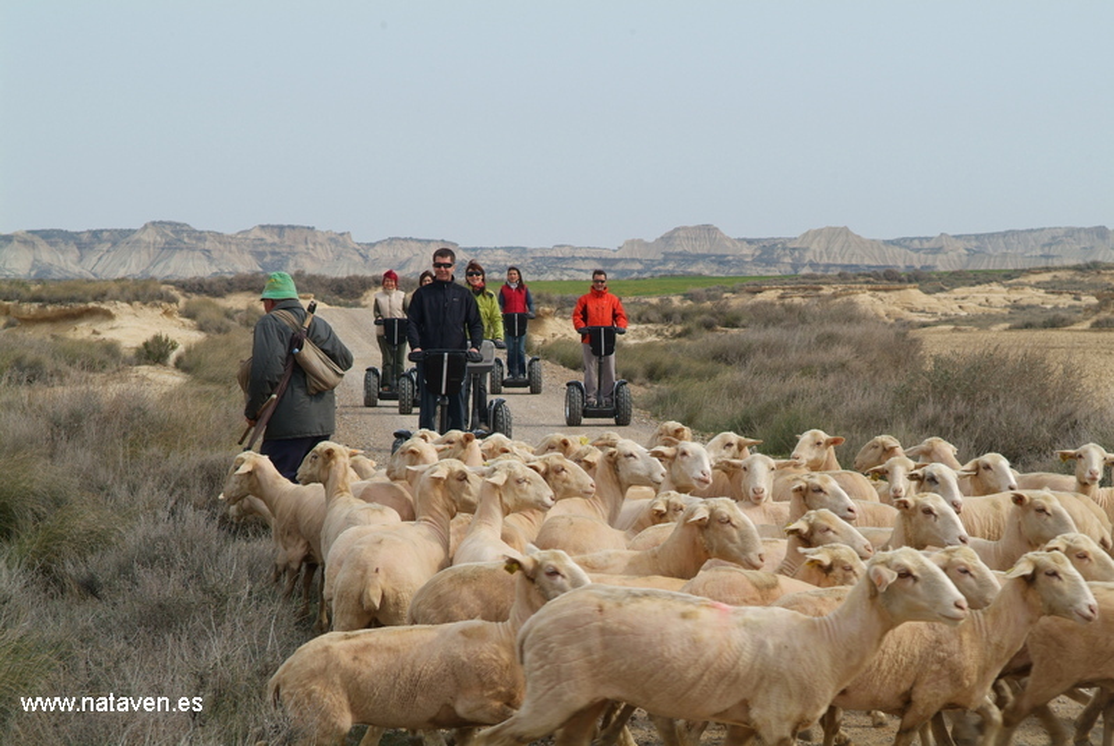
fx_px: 2572
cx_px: 557
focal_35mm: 83
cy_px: 373
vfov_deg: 16.5
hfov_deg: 24.4
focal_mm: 55
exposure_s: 1/250
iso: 100
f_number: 8
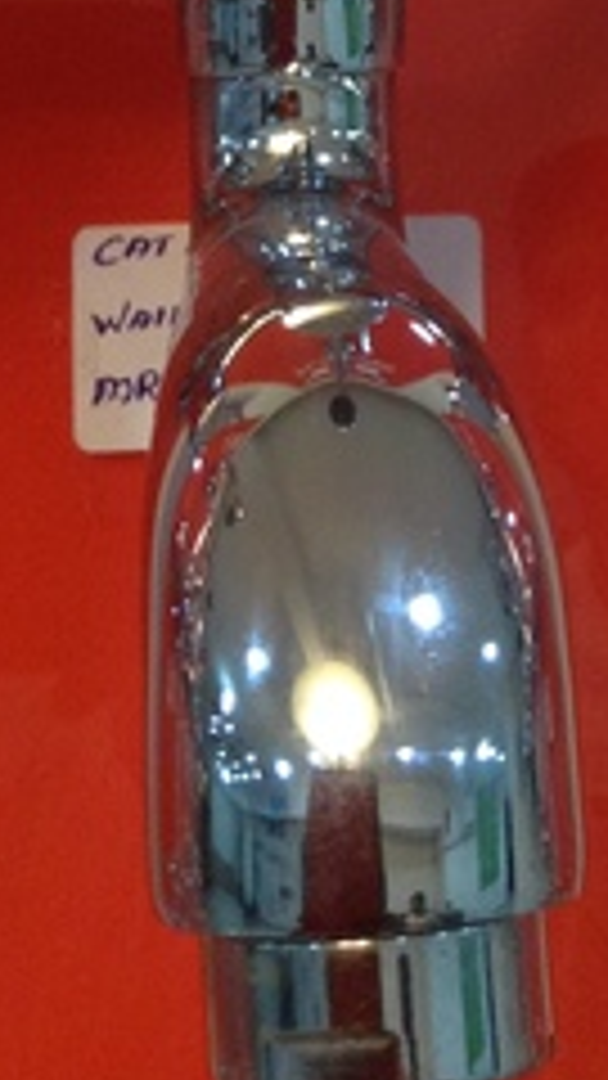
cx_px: 414
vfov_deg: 20.1
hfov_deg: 12.1
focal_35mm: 100
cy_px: -196
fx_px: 2866
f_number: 2.4
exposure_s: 1/24
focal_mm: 3.3
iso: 80
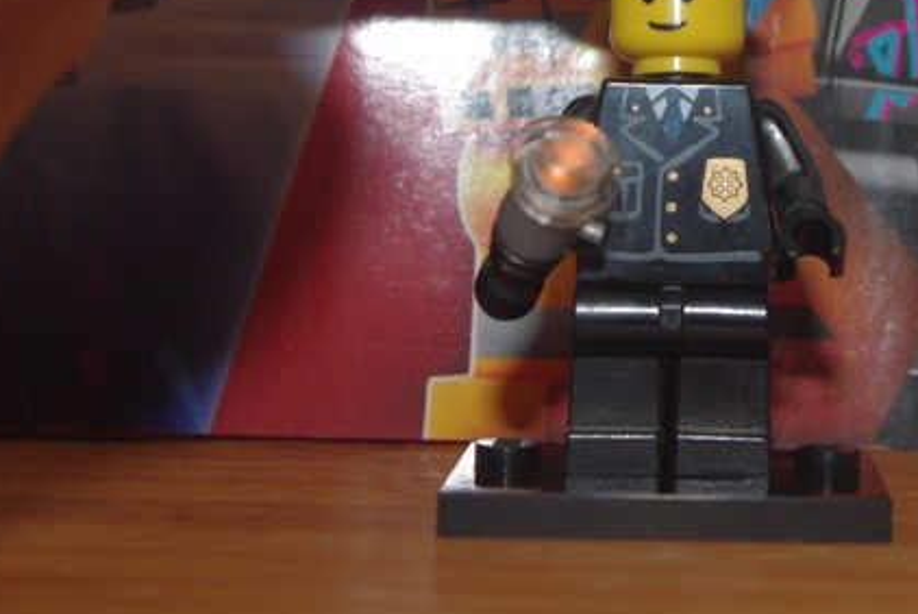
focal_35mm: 93
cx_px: 785
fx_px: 2373
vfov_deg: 14.6
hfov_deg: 21.5
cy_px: 98
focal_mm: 32.5
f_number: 6.7
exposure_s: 1/45
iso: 400
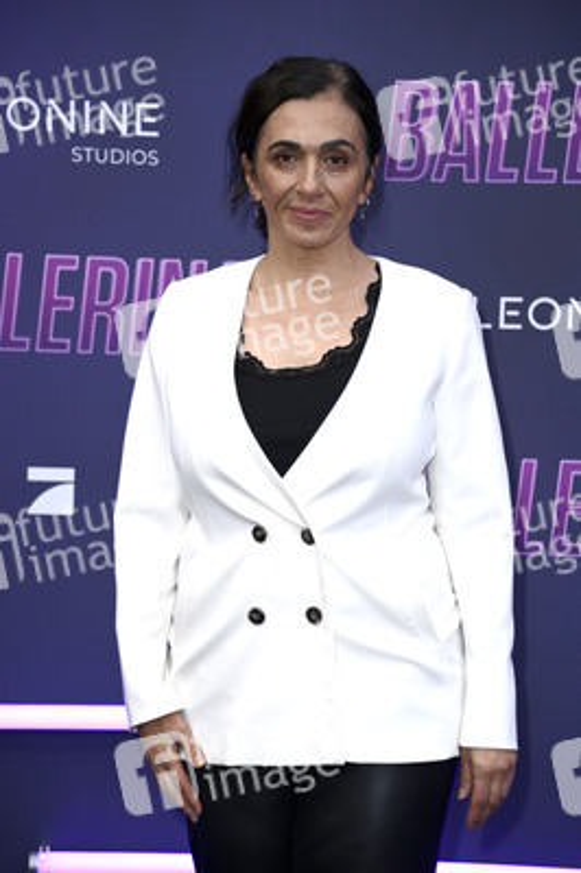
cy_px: 436
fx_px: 3274
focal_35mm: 135
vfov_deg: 15.2
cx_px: 290
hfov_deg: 10.1
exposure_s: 1/250
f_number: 5.6
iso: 320
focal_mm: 135
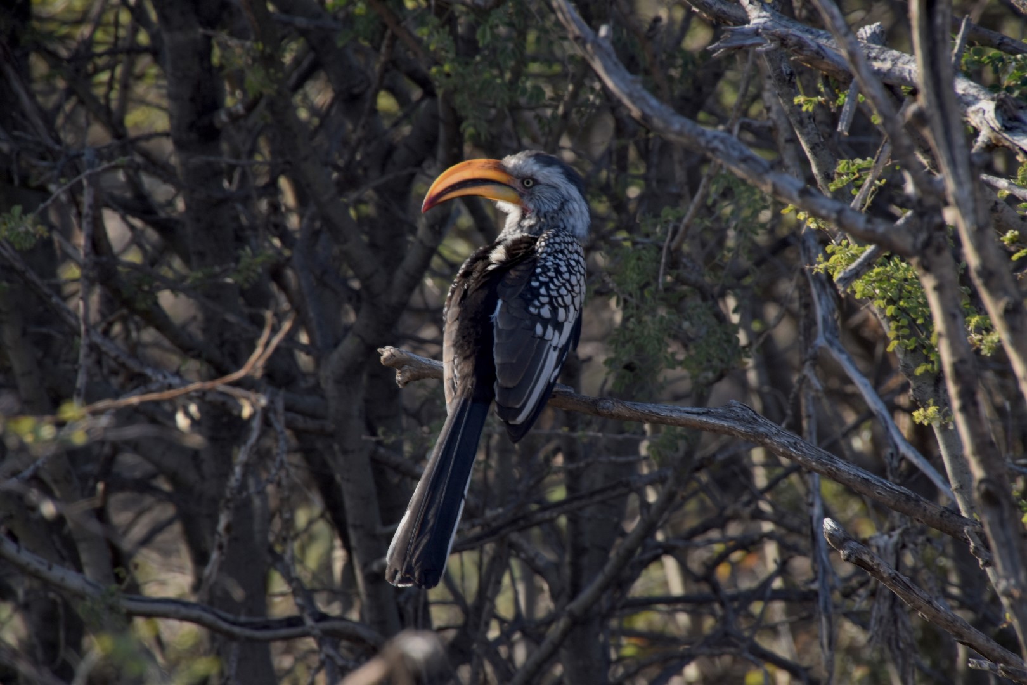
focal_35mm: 450
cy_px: 342
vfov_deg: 3.1
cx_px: 514
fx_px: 12836
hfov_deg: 4.6
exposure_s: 1/125
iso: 200
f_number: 11
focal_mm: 300
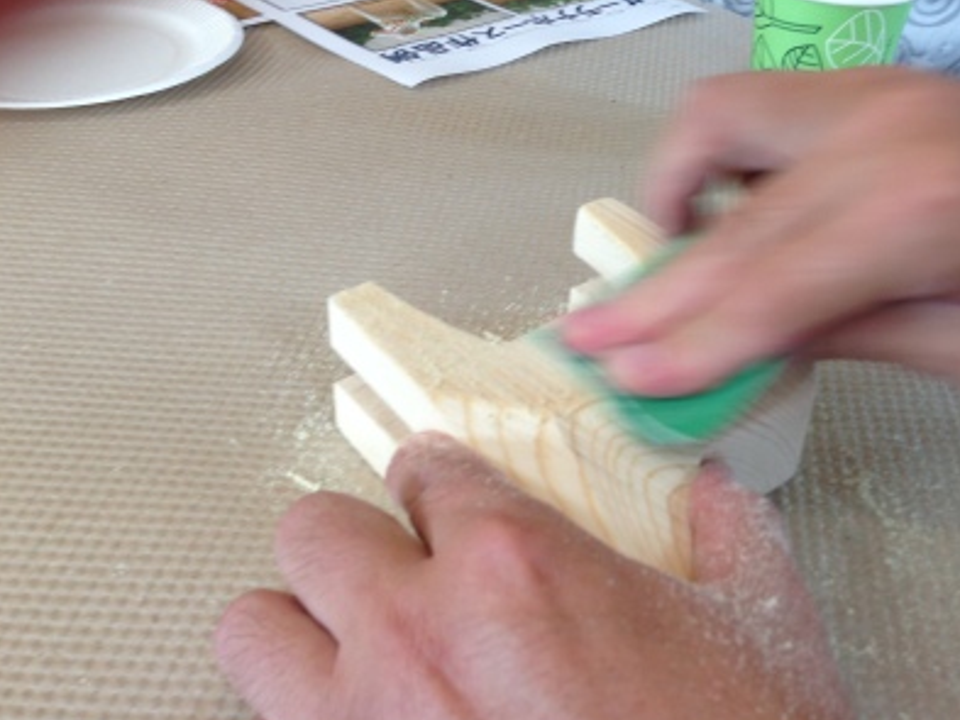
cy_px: 389
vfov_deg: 34.3
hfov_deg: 44.4
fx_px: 1165
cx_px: 603
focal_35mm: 42
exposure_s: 1/40
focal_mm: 4.13
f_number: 2.4
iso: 50
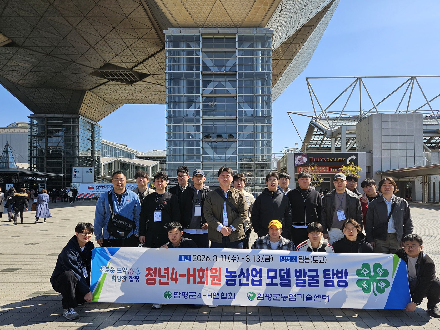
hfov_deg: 67.1
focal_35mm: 26
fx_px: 330
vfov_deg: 53.0
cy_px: 178
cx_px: 242
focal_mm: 5.4
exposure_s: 1/1410
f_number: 1.8
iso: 25
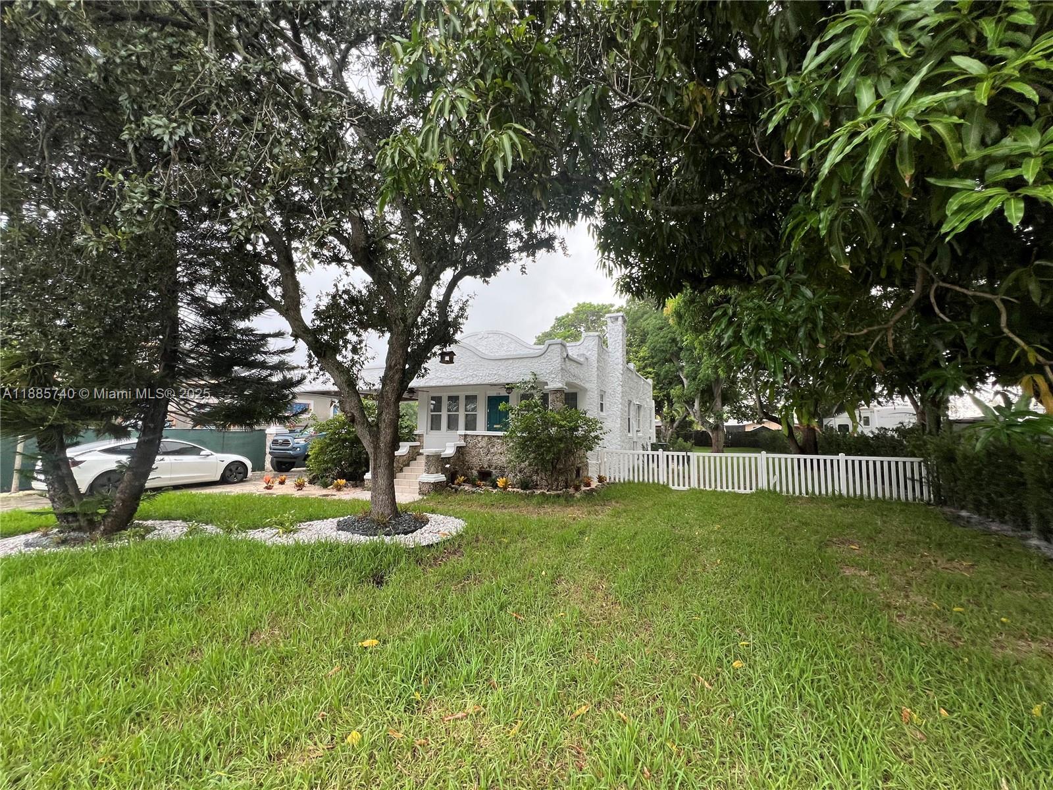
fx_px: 395
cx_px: 526
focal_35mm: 13
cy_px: 395
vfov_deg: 89.9
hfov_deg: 106.2
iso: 64
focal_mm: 1.57
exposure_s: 1/99
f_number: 1.8
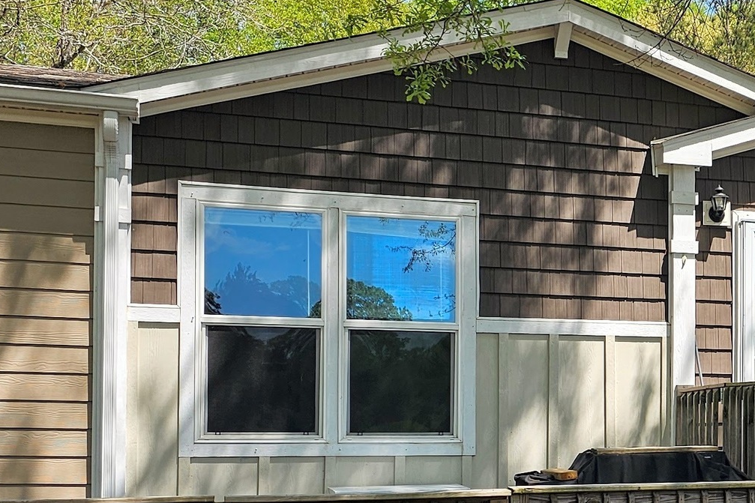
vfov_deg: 18.5
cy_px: 404
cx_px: 868
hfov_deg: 25.3
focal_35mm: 73
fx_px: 1531
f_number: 1.7
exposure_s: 1/599
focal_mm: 6.3
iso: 12
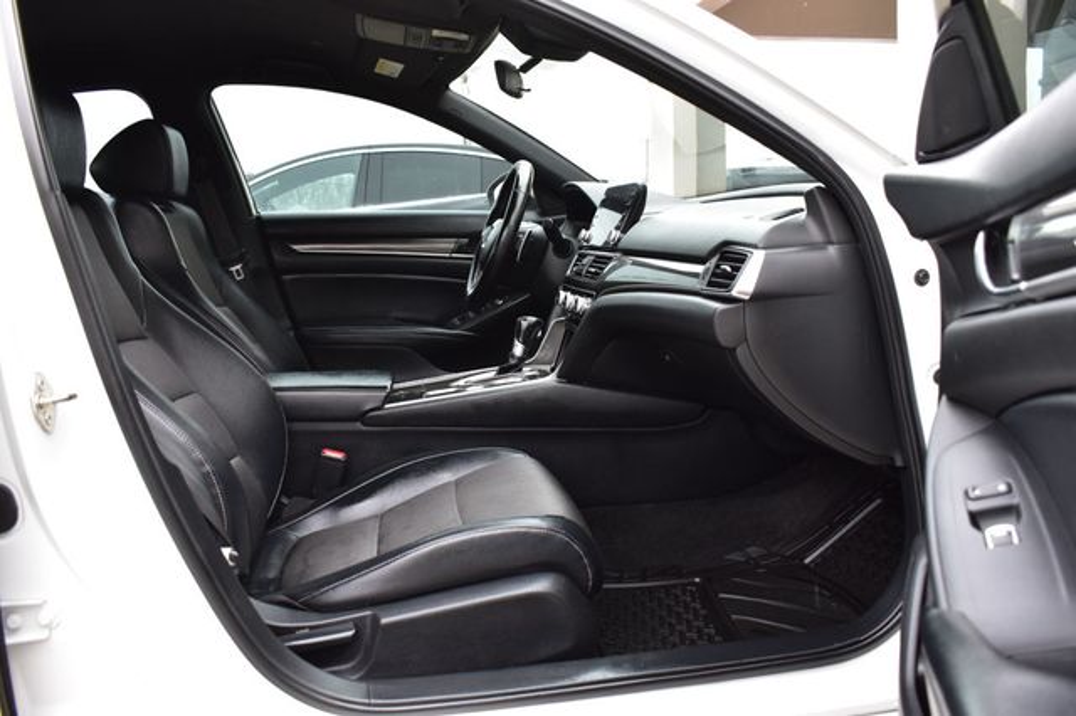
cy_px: 358
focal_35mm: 30
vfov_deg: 43.6
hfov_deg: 62.0
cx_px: 538
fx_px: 896
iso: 400
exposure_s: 1/25
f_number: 6.3
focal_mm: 20
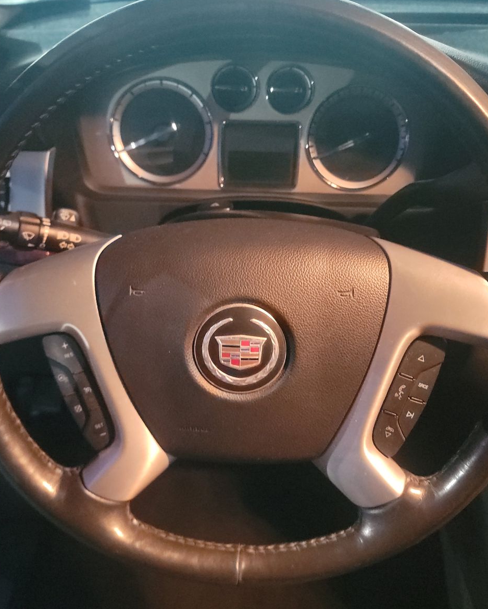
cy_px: 299
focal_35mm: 32
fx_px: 578
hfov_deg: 45.8
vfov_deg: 55.7
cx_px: 243
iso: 2831
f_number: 1.8
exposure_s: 1/10
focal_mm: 6.7
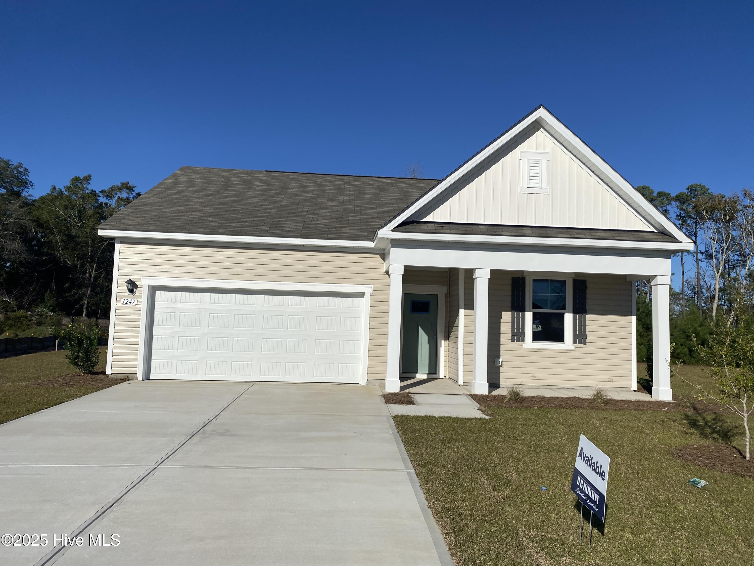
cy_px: 283
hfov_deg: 67.3
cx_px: 377
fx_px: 566
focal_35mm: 26
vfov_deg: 53.1
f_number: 1.8
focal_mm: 4.25
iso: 32
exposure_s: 1/8850
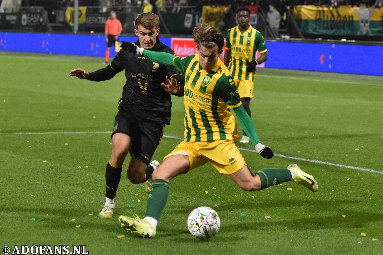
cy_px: 128
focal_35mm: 105
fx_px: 1117
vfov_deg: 13.0
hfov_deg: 19.5
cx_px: 192
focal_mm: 70
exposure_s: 1/800
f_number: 2.8
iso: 3200
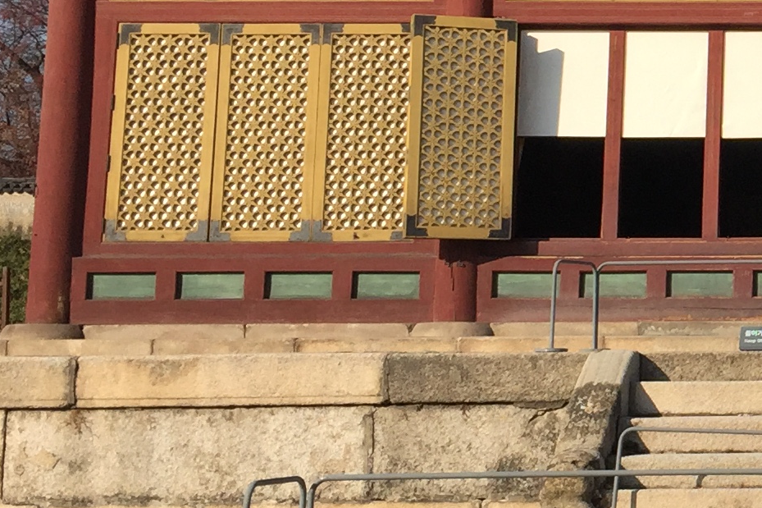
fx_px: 2243
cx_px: 1086
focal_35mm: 106
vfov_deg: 12.9
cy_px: 162
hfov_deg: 17.6
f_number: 2.2
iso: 32
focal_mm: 4.15
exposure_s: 1/2083
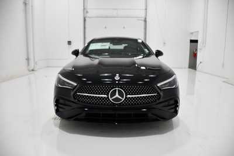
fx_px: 176
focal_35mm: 27
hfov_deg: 67.4
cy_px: 78
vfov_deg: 48.0
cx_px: 117
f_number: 3.5
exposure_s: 1/200
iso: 800
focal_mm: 18
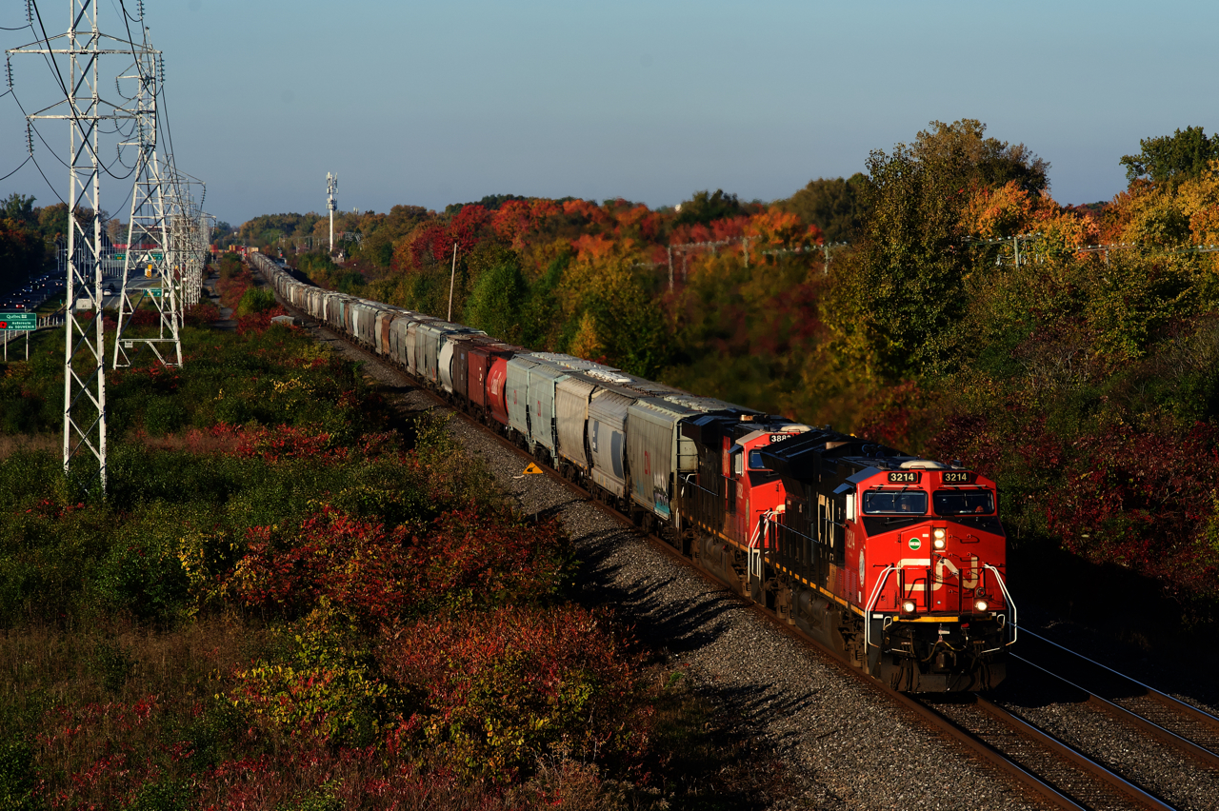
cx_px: 610
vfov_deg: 11.4
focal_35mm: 120
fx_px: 4061
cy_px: 406
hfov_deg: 17.1
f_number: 8
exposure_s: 1/800
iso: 400
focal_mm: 120
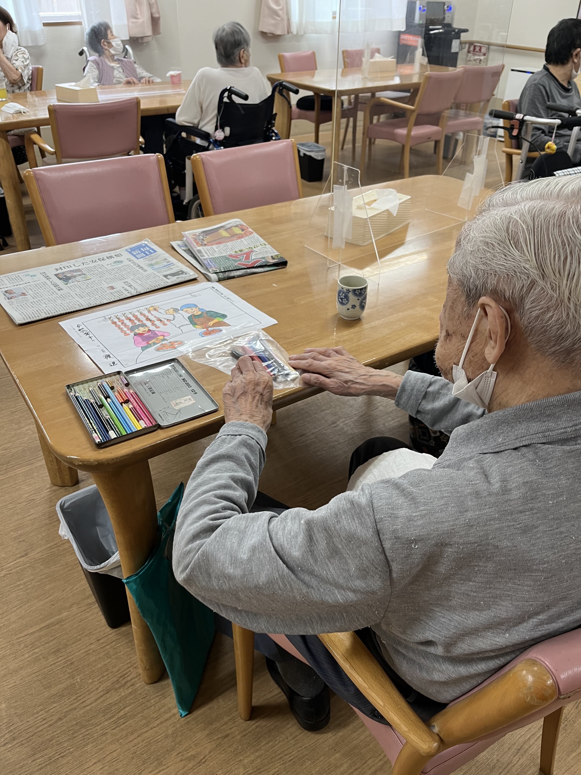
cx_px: 290
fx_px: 582
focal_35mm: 26
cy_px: 388
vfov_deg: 67.3
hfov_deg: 53.1
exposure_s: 1/60
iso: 80
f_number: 1.6
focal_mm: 5.1
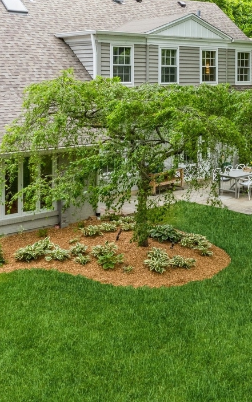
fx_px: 571
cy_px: 191
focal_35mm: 52
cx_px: 204
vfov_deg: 38.8
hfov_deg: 24.5
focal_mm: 12.29
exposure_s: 1/60
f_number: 11
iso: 200
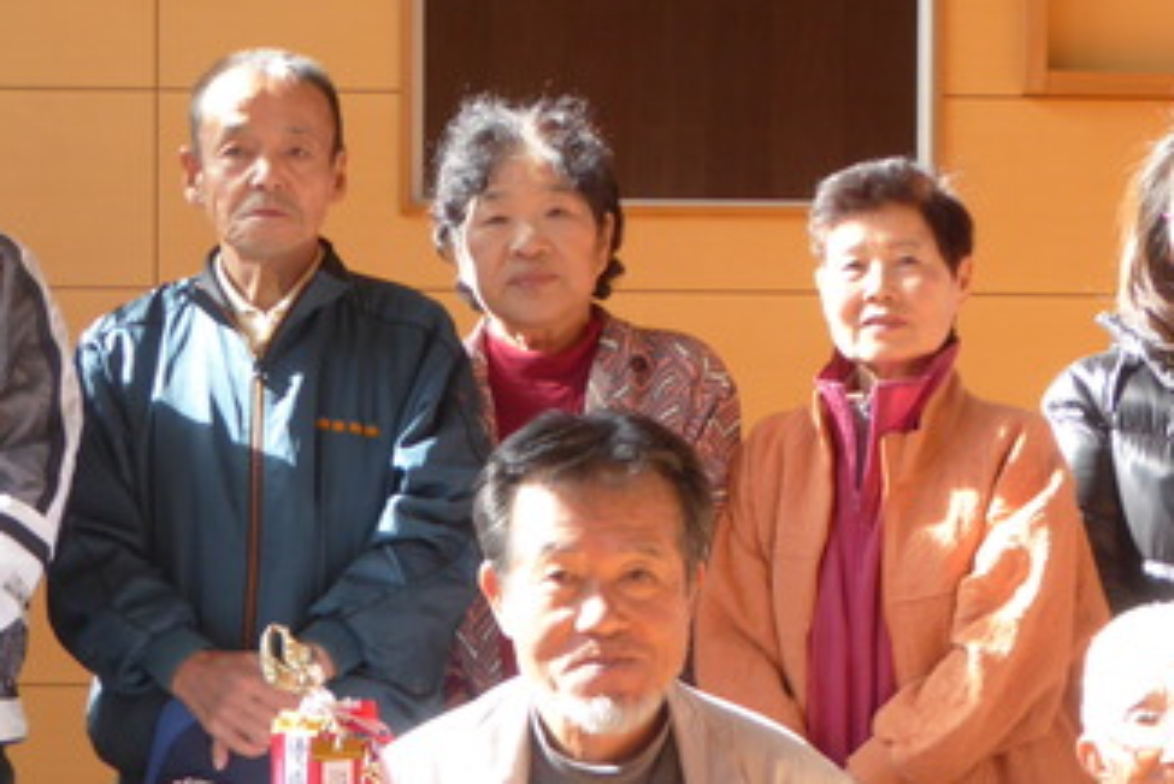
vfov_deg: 13.6
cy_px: 672
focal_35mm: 100
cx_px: 632
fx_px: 3262
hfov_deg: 20.4
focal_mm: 7.8
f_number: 3.9
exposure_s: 1/60
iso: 125
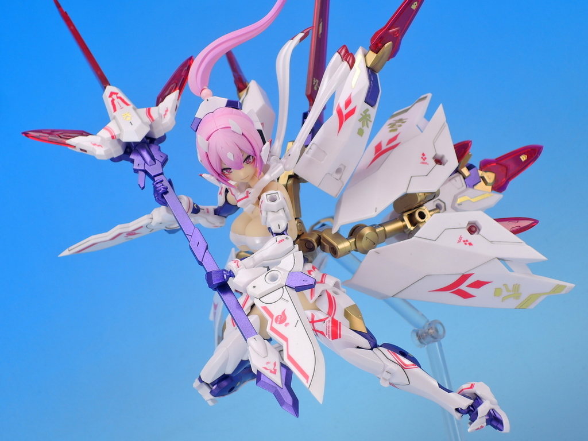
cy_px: 220
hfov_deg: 20.7
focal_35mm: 95
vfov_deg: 15.6
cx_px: 294
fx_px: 1614
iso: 80
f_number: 5.6
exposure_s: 1/8
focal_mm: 20.2
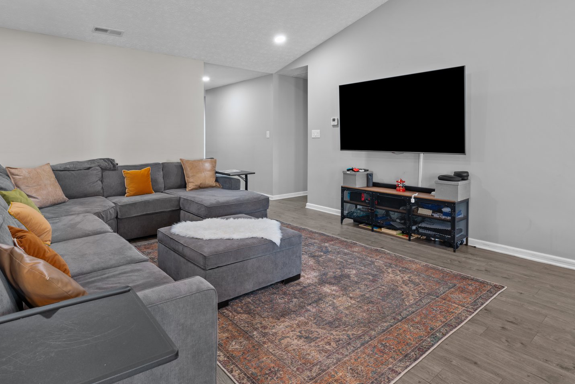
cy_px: 136
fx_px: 319
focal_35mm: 20
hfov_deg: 83.9
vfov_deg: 60.8
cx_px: 270
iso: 100
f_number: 9
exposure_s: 5
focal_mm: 14
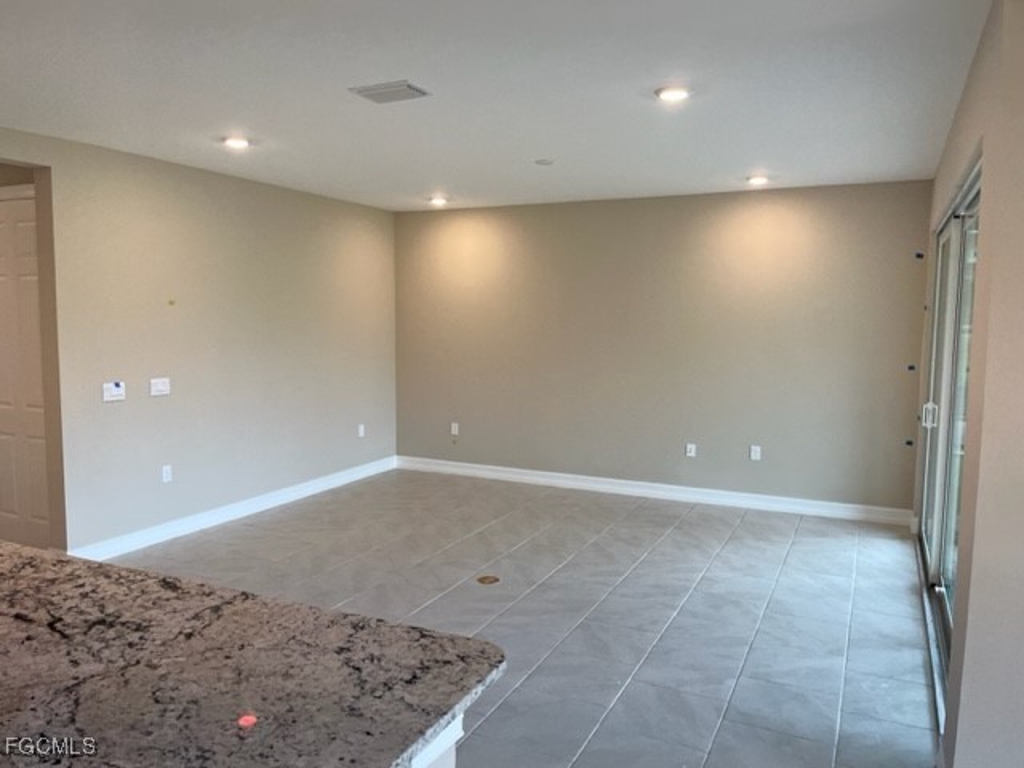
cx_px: 512
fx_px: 769
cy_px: 384
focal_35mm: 26
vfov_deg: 53.1
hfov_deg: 67.3
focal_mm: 5.1
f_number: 1.6
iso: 64
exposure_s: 1/136
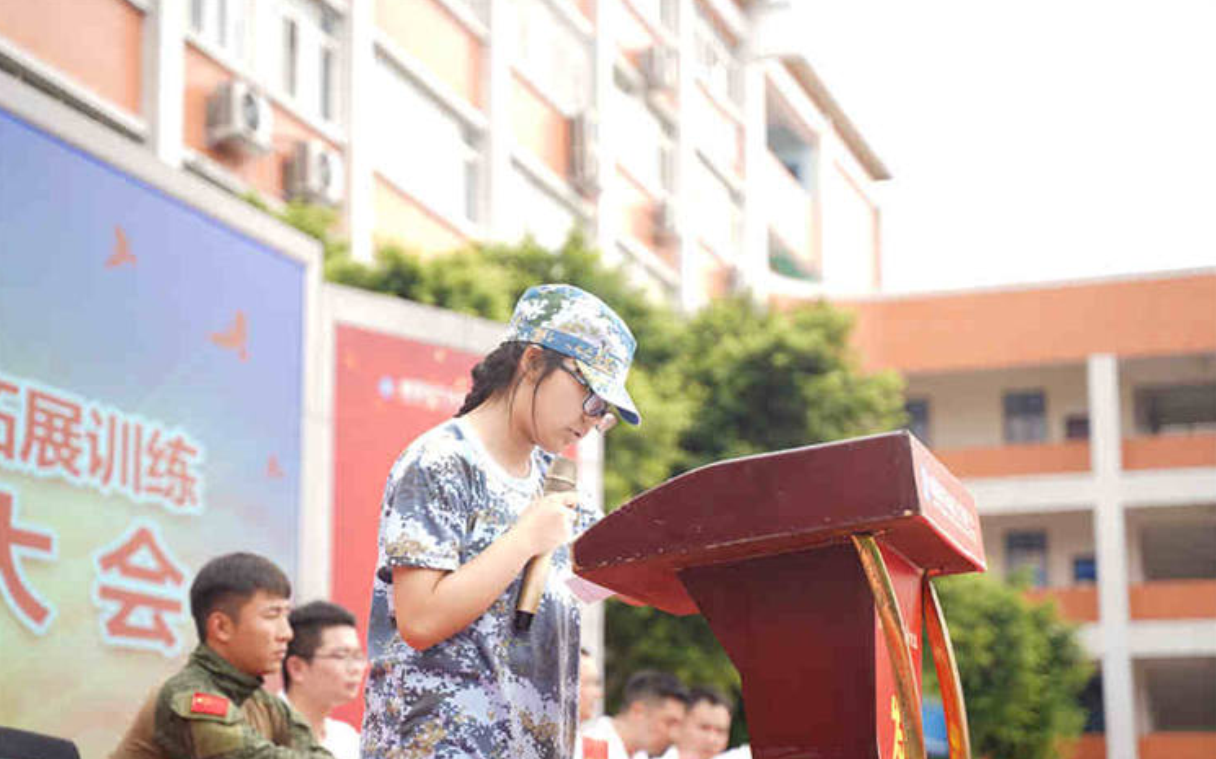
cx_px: 607
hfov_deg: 26.8
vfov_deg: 16.9
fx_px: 2551
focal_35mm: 77
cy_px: 402
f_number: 2.8
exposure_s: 1/200
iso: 50
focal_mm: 75
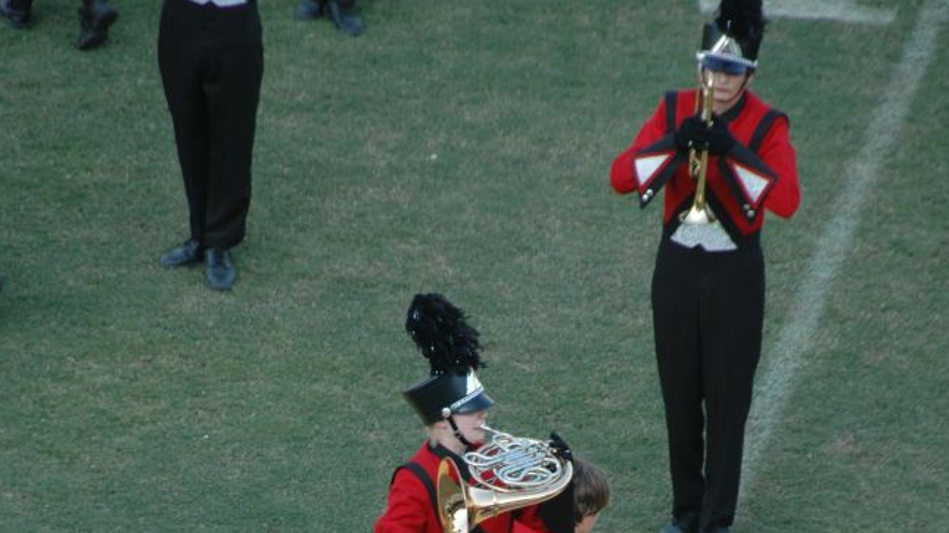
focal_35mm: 499
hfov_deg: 4.3
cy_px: 635
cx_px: 472
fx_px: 12555
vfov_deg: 2.4
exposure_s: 1/160
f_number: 5.6
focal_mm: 200
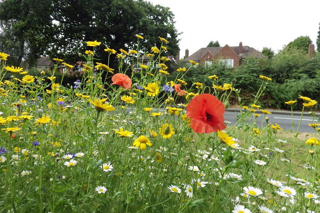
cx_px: 160
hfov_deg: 76.1
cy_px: 108
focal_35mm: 23
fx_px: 204
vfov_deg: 55.1
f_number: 3.1
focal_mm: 4
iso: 100
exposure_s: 1/400
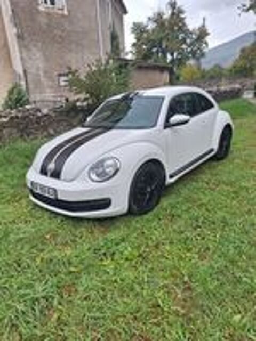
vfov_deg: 73.9
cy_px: 170
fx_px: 227
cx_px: 128
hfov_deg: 58.9
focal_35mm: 23
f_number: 1.8
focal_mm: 5.54
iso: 40
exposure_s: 1/507
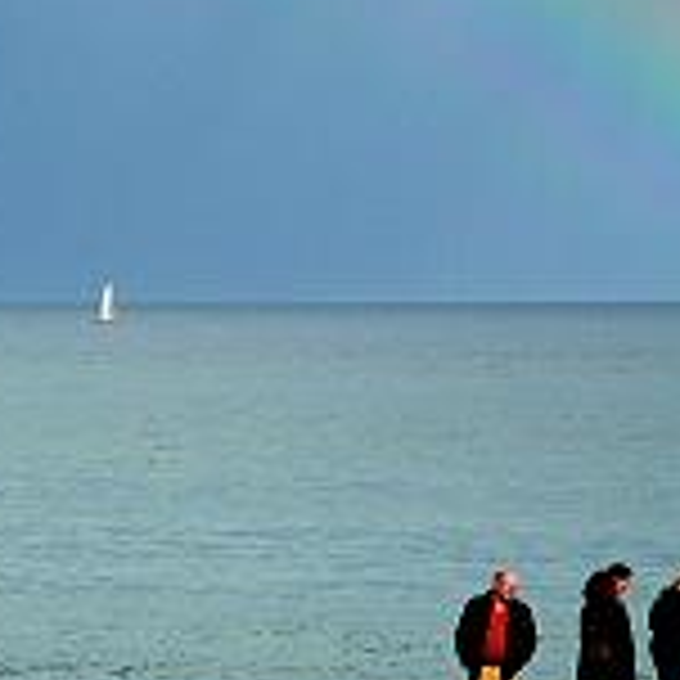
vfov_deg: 3.9
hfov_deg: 3.9
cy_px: 223
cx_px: 374
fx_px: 9934
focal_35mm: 447
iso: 80
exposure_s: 1/500
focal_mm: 29.9
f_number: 5.6
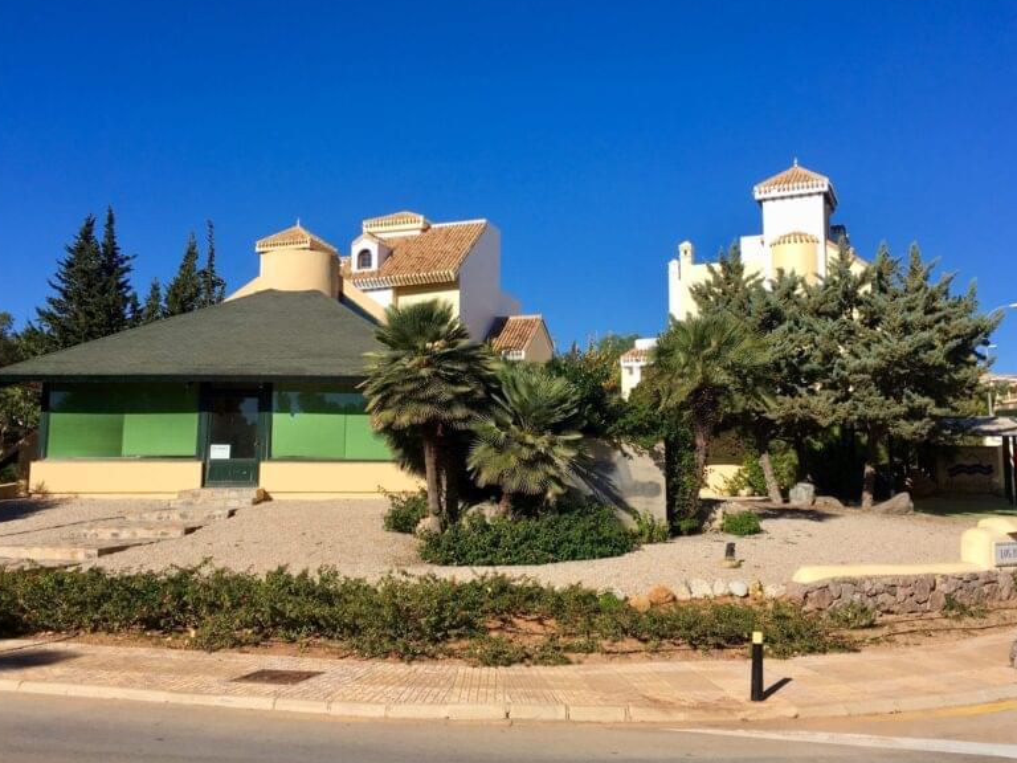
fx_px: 999
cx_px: 535
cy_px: 385
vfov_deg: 41.8
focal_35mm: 34
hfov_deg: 53.9
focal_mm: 4.15
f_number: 2.2
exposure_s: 1/1923
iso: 25
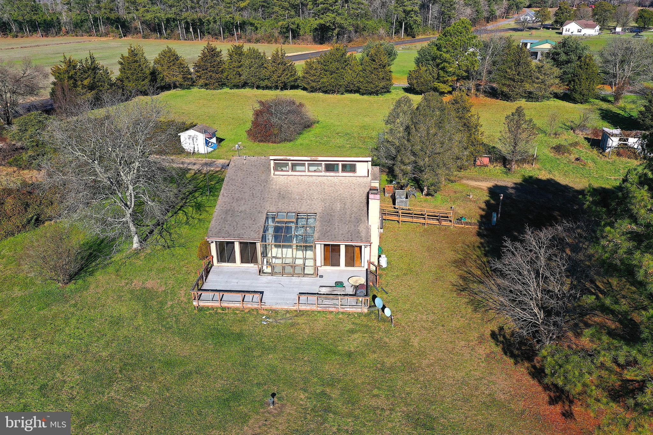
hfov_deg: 65.5
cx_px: 326
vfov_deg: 46.4
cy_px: 218
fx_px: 508
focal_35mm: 28
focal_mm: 10.26
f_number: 6.3
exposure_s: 1/500
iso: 100
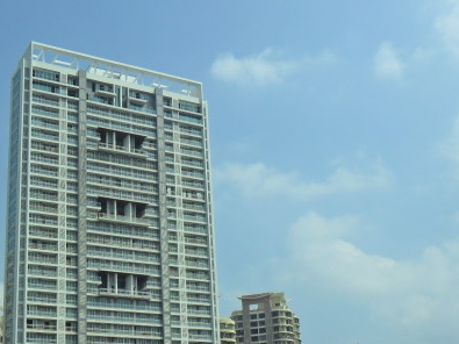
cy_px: 238
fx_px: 795
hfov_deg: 32.2
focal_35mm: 60
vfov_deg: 24.2
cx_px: 210
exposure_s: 1/250
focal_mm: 6.6
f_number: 10.1
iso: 100
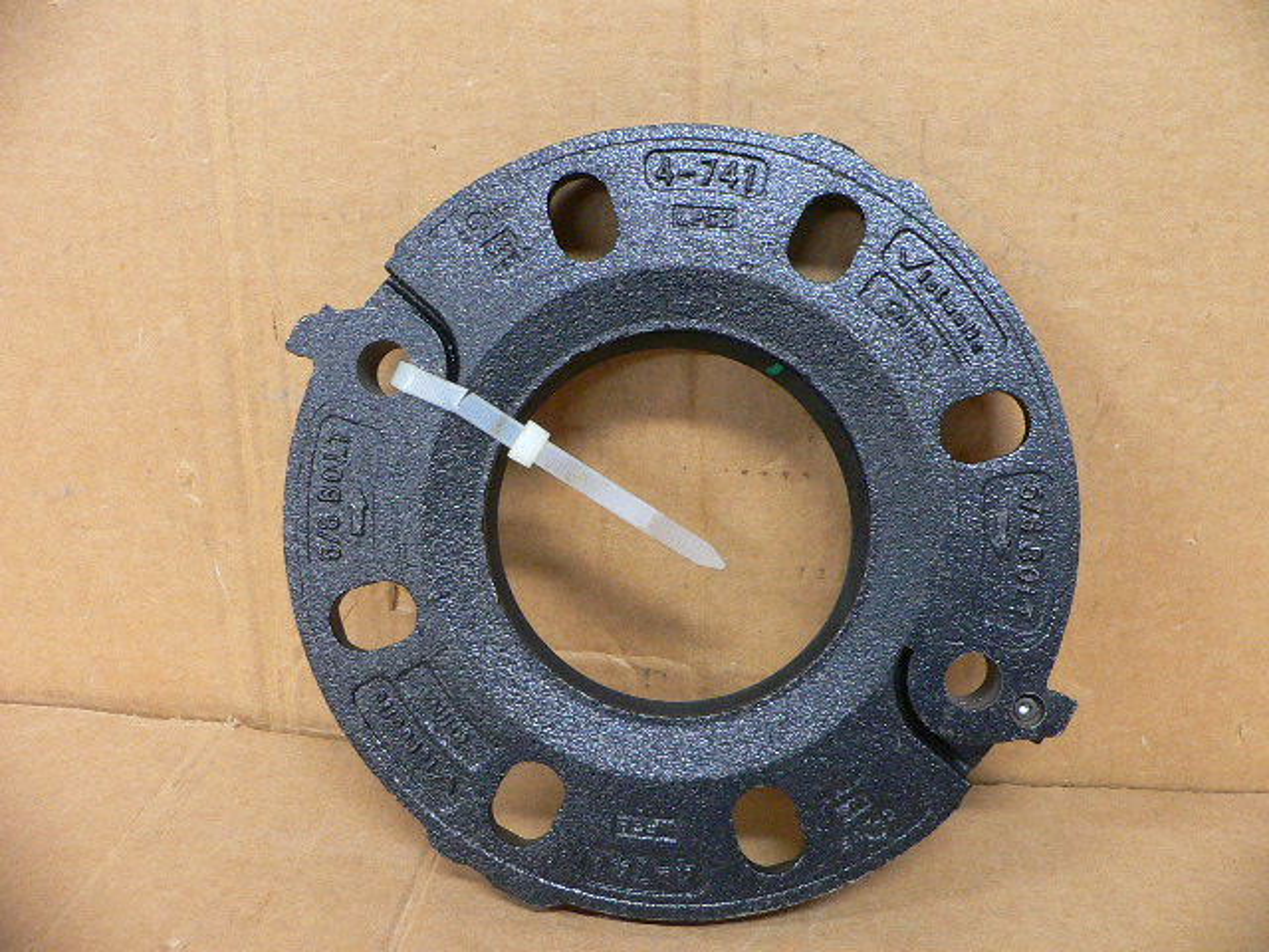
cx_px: 634
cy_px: 476
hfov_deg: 52.6
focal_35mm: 35
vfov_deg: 40.7
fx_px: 1283
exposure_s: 1/8
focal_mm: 4.6
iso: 200
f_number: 2.8
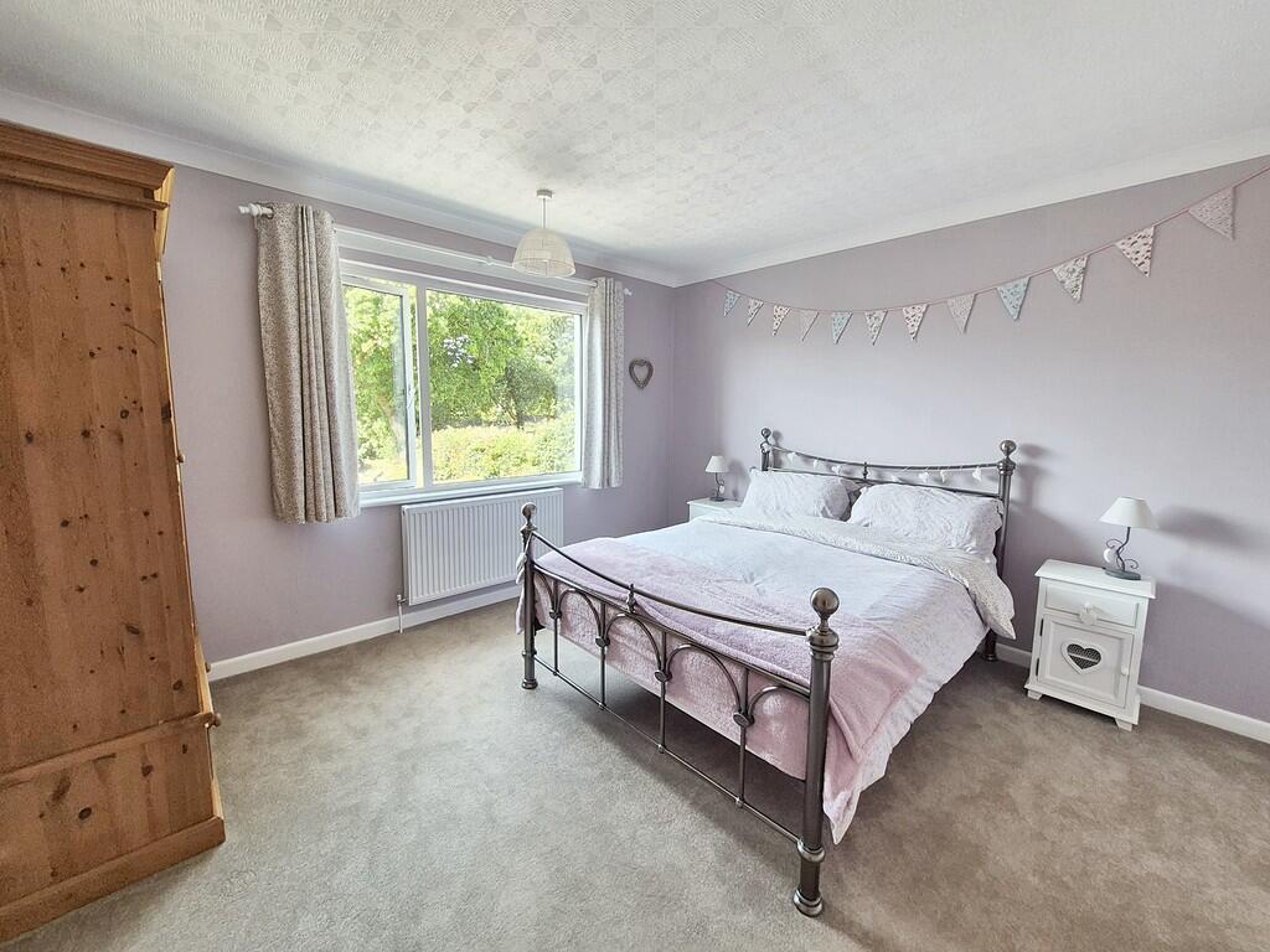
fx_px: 477
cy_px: 476
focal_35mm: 13
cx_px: 635
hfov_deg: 106.2
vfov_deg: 89.9
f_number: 2.2
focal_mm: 1.7
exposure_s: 1/50
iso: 50
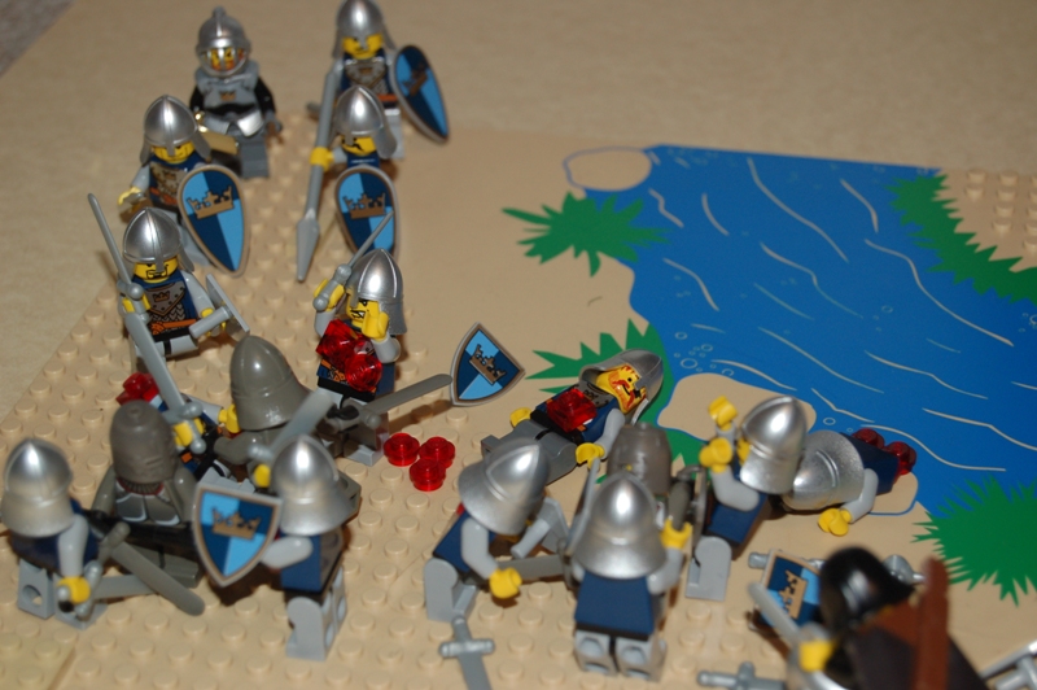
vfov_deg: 16.5
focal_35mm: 82
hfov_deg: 24.6
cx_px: 518
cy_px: 345
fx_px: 2374
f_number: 5.6
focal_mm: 55
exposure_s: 1/60
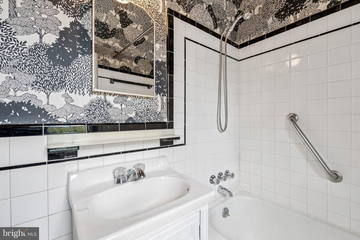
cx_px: 180
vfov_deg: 73.7
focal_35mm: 16
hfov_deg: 96.7
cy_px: 120
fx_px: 160
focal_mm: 16
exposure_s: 1/50
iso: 400
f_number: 7.1
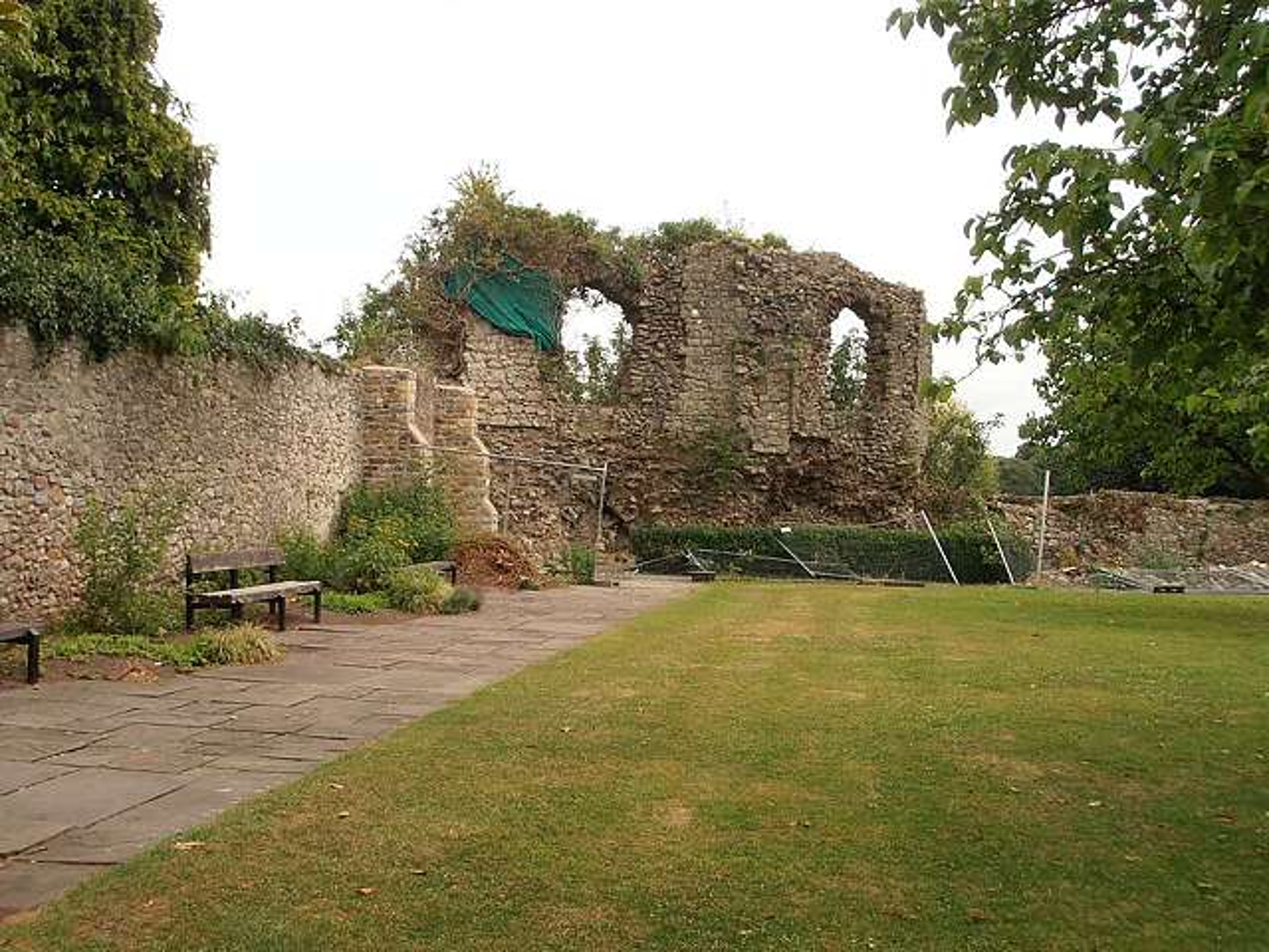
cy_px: 476
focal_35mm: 44
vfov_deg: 32.9
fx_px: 1613
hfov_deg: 42.9
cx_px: 634
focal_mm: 7.87
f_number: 4.2
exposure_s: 1/500
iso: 80
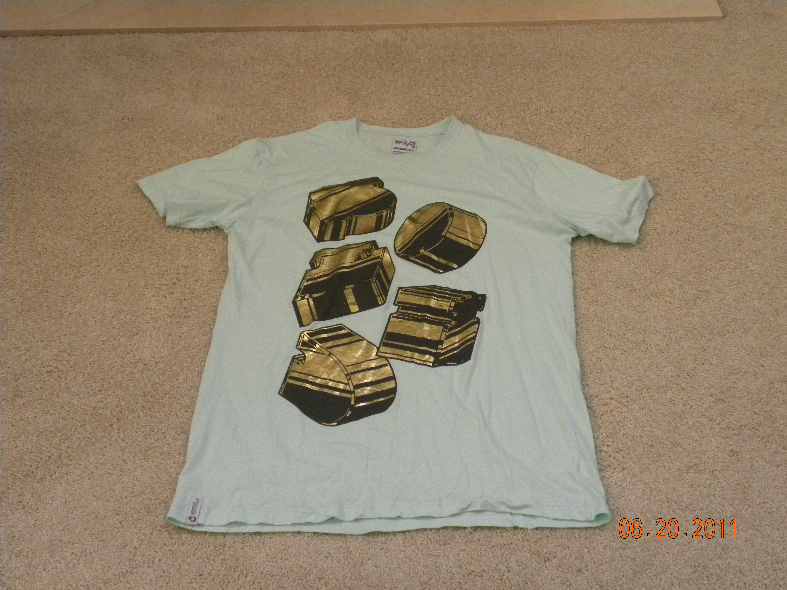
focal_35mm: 46
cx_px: 394
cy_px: 295
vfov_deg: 31.5
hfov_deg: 41.2
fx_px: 1046
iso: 400
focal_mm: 8.2
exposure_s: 1/27.6
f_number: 3.2
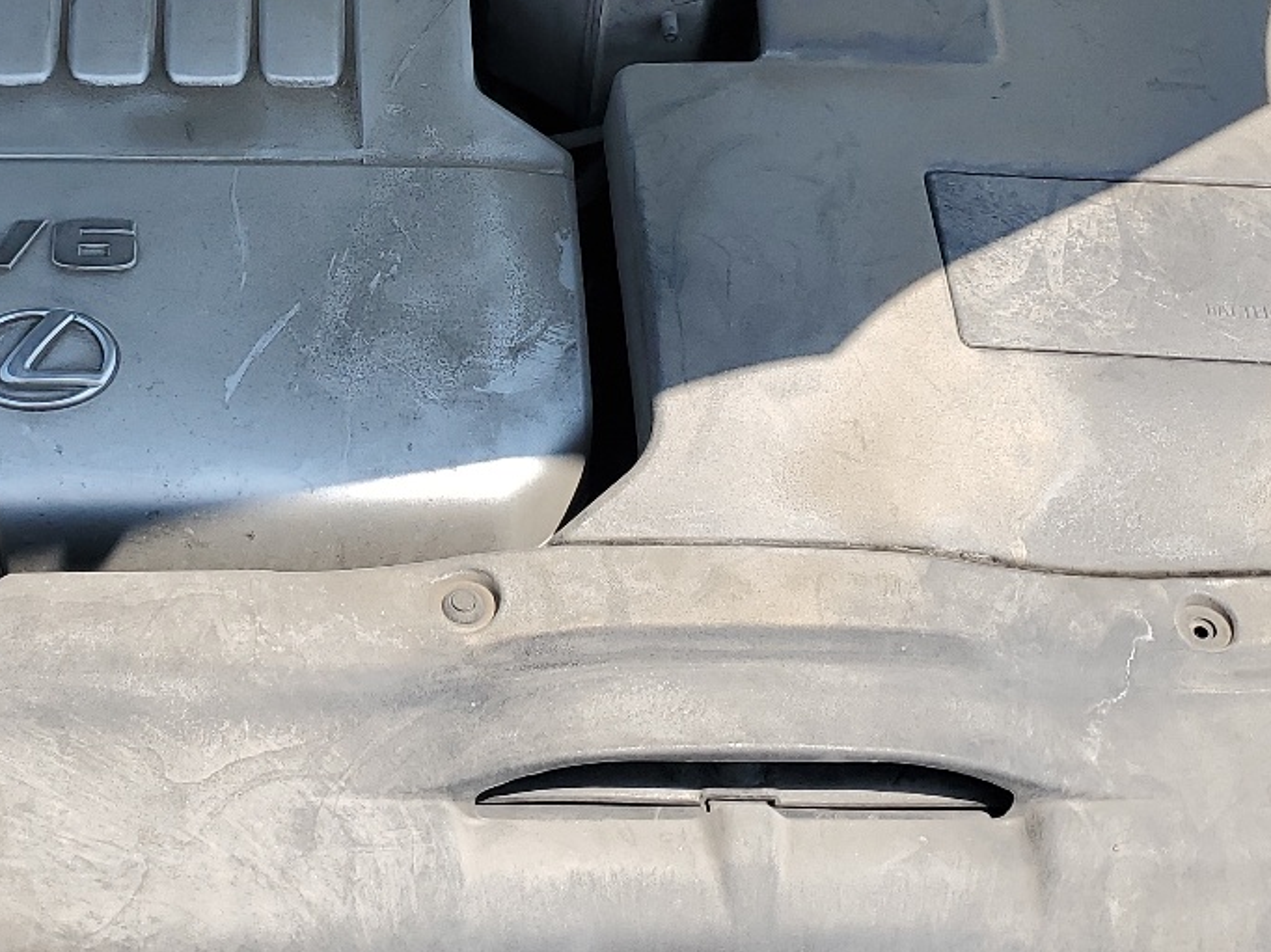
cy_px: 252
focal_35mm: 61
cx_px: 348
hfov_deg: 31.2
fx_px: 2239
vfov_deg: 23.8
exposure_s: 1/1111
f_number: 1.5
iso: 50
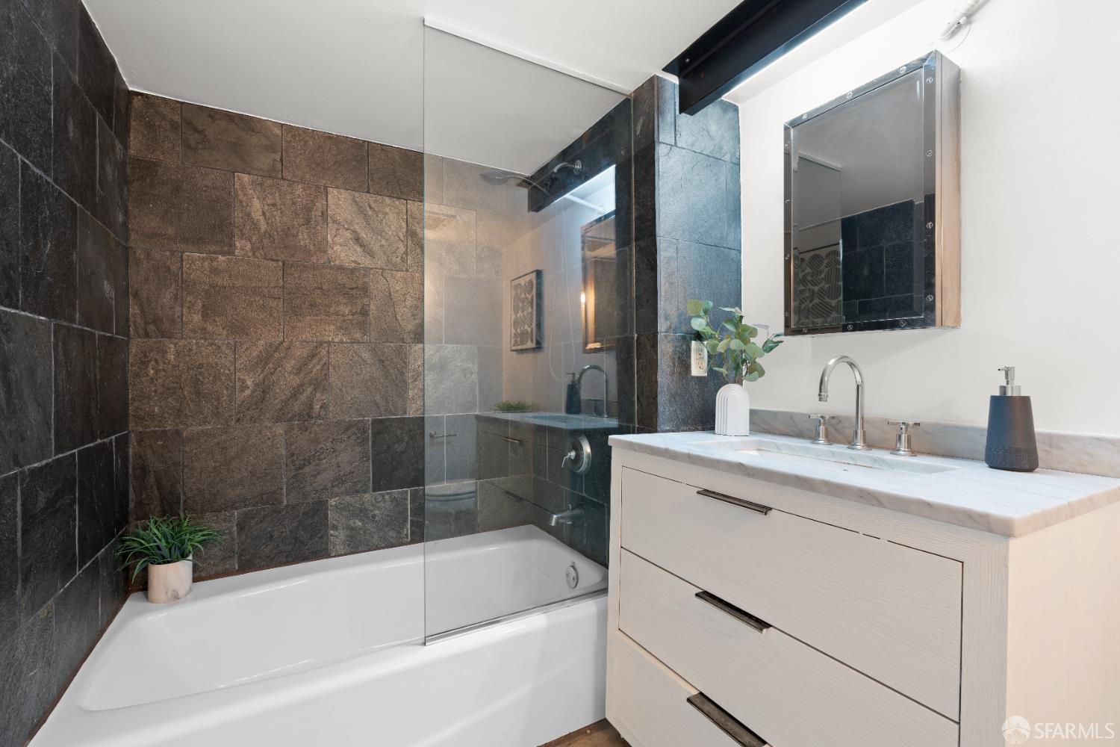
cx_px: 560
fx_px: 498
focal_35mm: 16
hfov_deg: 96.7
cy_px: 374
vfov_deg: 73.7
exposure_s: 10
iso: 100
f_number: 8
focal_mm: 16
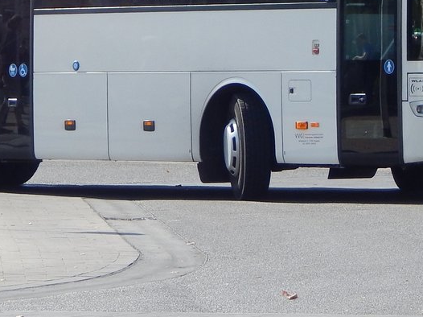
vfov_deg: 5.0
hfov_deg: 6.6
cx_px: 138
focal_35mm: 299
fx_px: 3652
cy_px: -10
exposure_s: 1/640
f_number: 4.8
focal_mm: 23.4
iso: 125
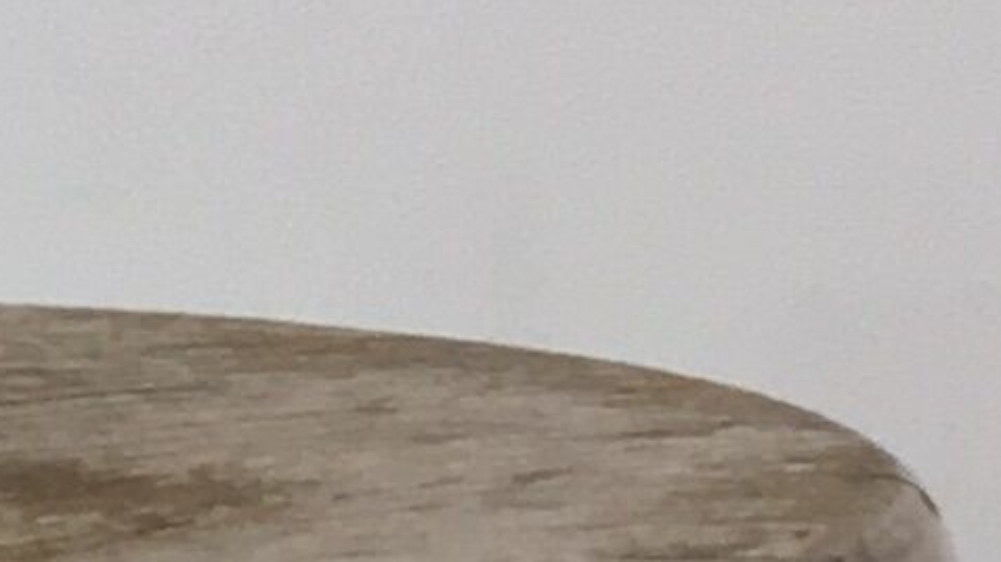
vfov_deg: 3.9
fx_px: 7085
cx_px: -1068
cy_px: 3183
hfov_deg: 7.7
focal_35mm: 267
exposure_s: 1/33
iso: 40
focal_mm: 4.15
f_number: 2.2
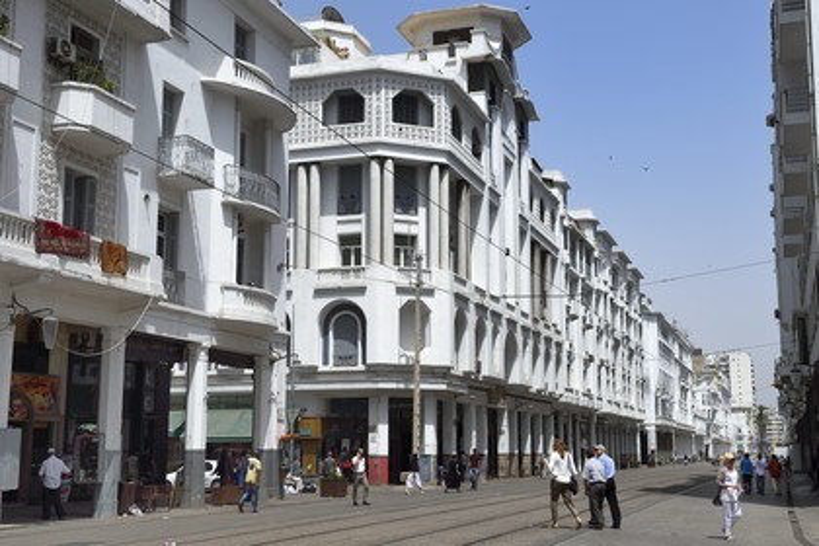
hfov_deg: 43.6
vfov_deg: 29.9
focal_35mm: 45
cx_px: 410
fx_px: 1024
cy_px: 273
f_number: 9
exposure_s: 1/500
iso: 200
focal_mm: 45
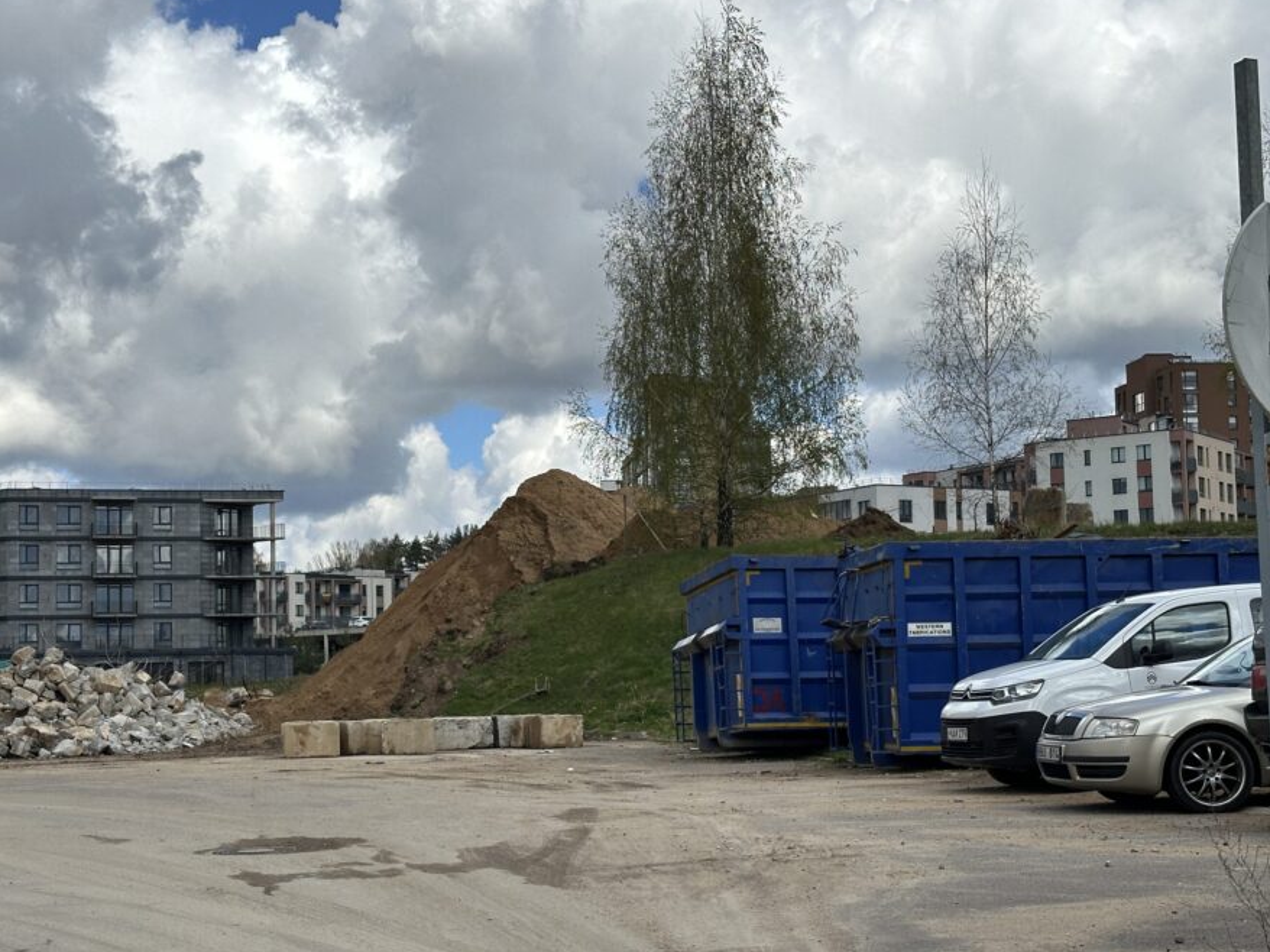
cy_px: 538
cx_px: 577
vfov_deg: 26.1
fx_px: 2054
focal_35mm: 56
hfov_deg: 34.3
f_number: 1.78
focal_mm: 6.86
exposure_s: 1/5556
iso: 64
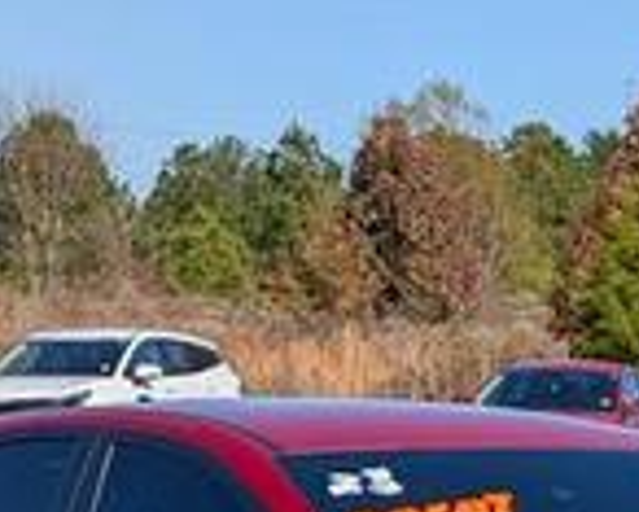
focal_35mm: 165
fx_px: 3123
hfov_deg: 11.6
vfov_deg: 9.1
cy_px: 788
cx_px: 534
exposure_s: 1/2000
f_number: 1.68
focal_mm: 6.9
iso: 19
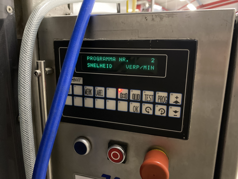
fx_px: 179
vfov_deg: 53.1
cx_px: 119
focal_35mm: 26
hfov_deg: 67.3
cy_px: 90
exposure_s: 1/25
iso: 1000
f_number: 1.8
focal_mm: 4.25
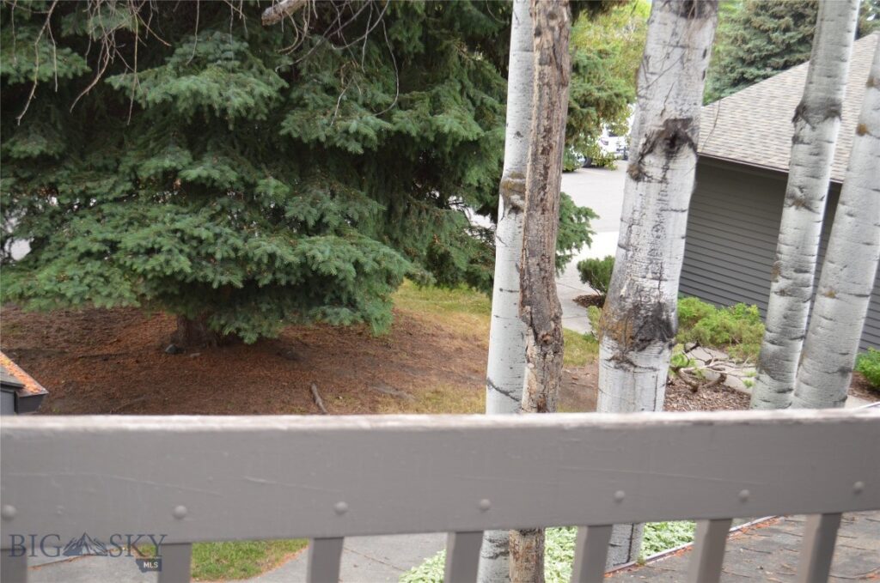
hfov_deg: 43.7
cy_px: 292
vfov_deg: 29.8
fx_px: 1098
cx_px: 440
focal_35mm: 45
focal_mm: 30
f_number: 4.5
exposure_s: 1/100
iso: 400
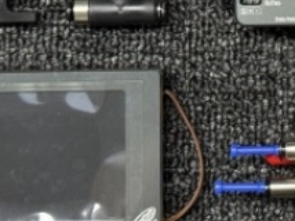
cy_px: -107
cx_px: 397
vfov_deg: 7.6
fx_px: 1626
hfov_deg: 10.1
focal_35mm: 191
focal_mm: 6.76
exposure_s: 1/50
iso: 80
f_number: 1.78
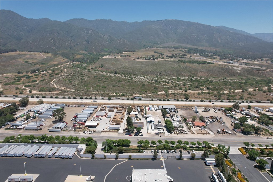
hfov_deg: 78.6
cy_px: 91
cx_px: 136
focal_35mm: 22
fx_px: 167
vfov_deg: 57.2
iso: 110
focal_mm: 8.38
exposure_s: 1/500
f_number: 2.8
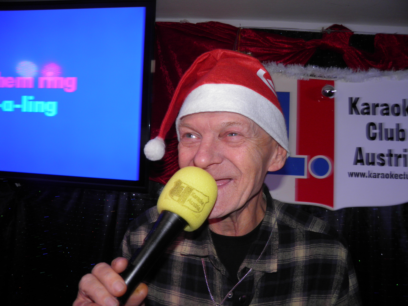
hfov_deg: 63.4
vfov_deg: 49.7
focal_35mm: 28
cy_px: 153
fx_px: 330
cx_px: 204
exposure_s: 1/30
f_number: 2.8
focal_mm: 4.9
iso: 100
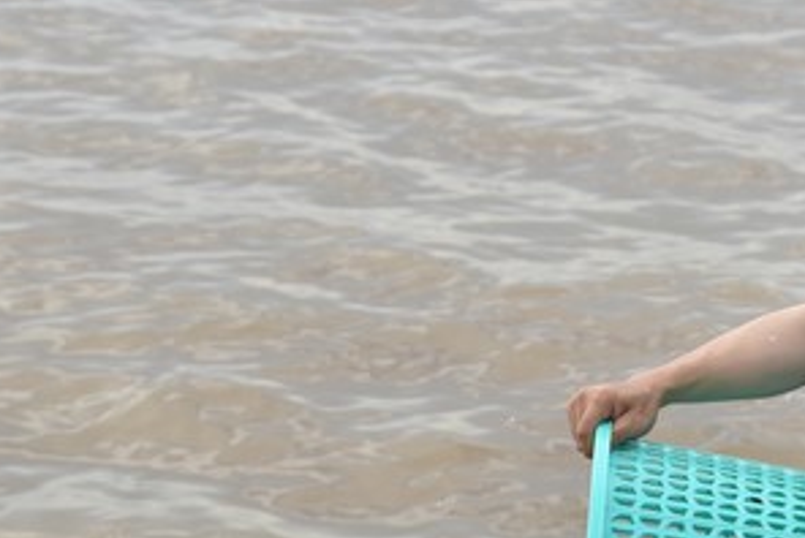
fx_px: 3827
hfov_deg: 11.9
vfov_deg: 8.0
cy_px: 478
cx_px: 753
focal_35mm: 171
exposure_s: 1/500
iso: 360
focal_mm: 78
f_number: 5.6
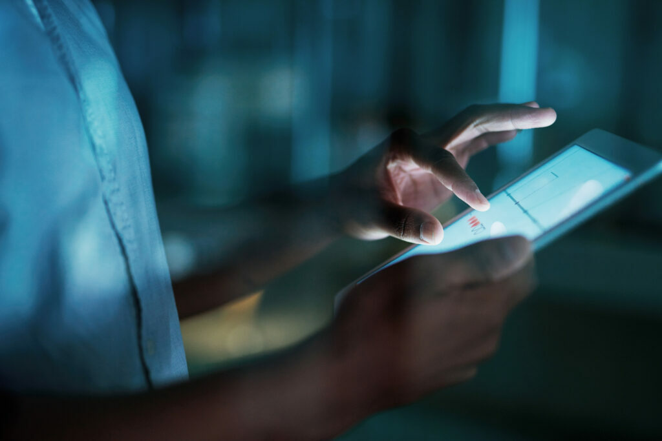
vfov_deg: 27.0
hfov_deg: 39.6
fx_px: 920
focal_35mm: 50
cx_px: 331
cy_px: 220
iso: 400
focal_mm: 50
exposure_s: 1/125
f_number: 1.6
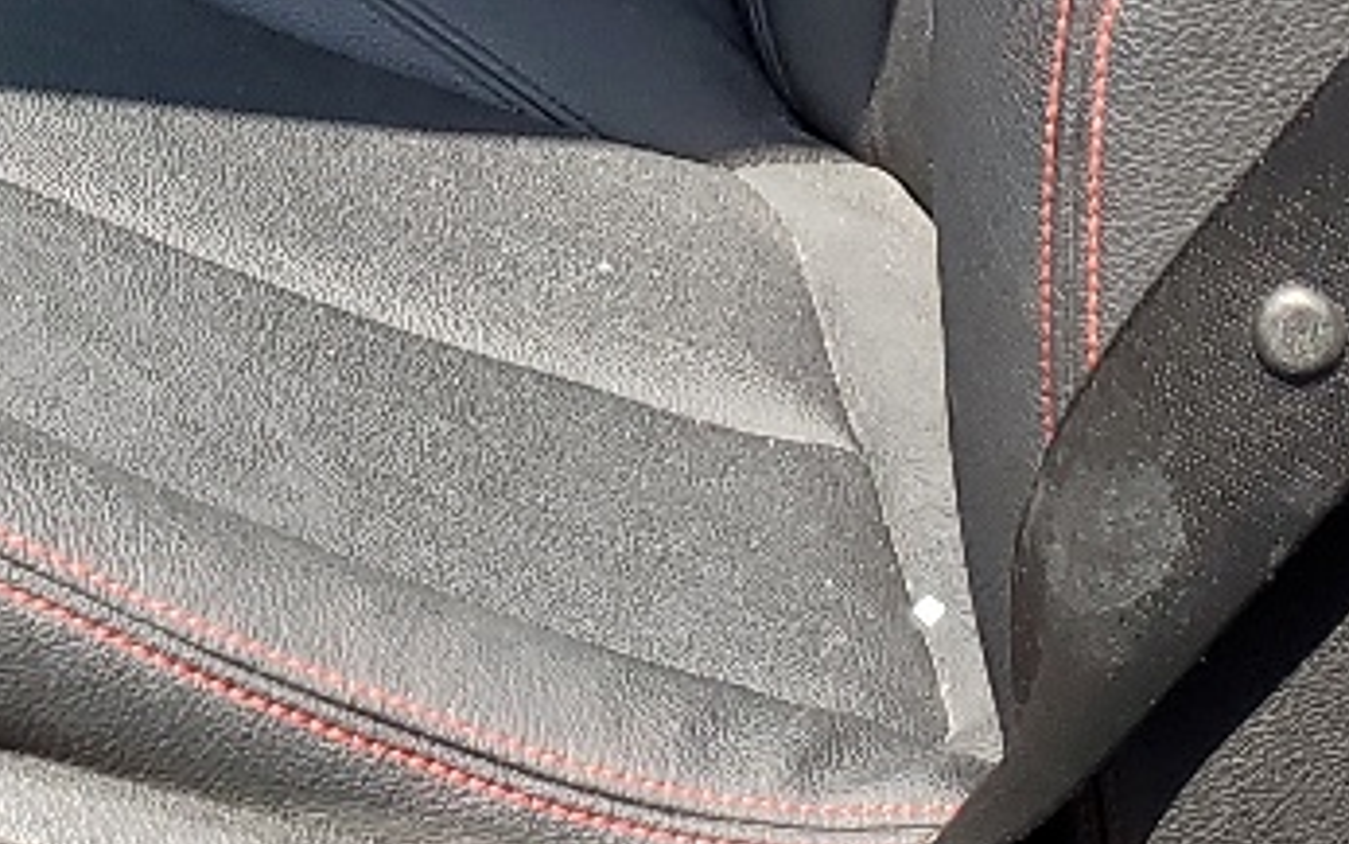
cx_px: -280
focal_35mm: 127
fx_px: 4670
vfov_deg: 9.6
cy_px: -844
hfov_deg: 15.8
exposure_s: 1/667
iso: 50
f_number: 1.5
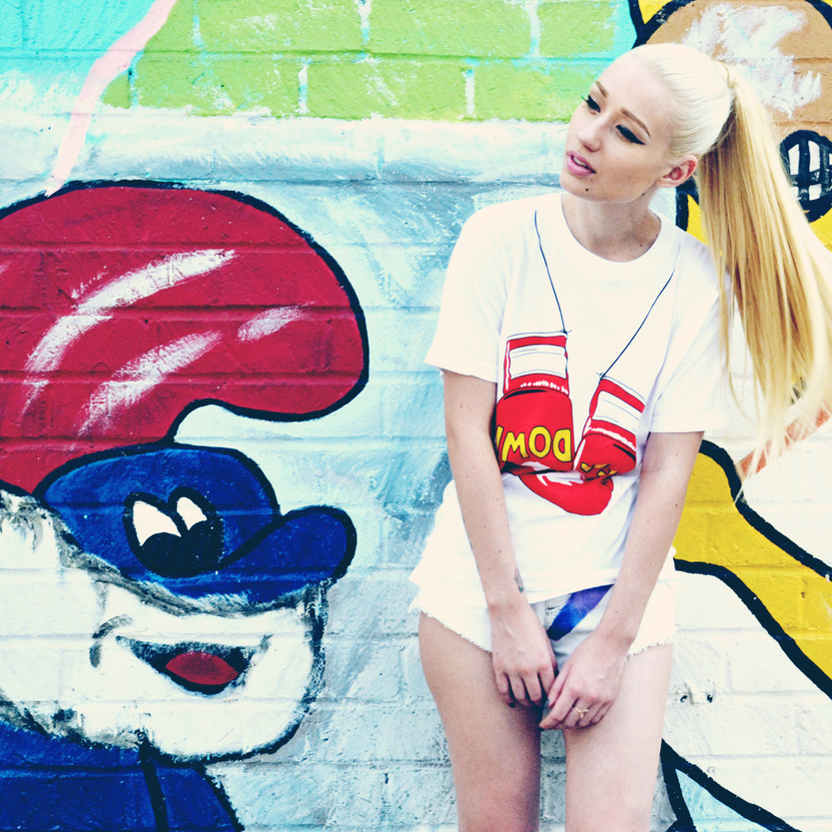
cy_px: 423
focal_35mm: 47
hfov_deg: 35.3
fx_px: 1278
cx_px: 620
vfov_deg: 36.1
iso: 800
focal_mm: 24
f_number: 22
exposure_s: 1/100
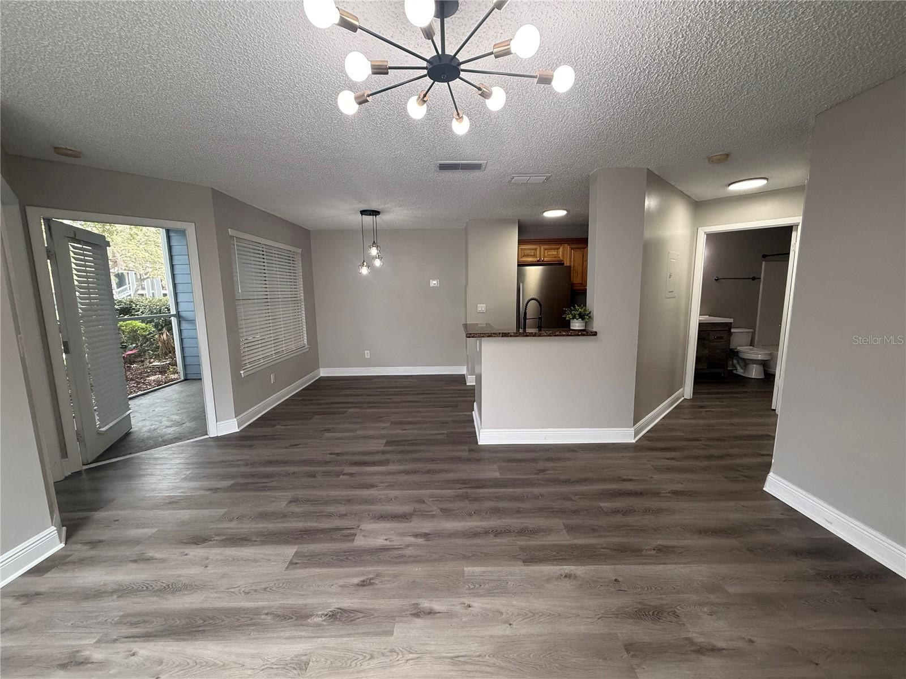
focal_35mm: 14
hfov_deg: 102.1
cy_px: 340
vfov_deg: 85.7
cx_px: 453
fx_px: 366
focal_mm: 2.22
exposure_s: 1/120
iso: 200
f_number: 2.2
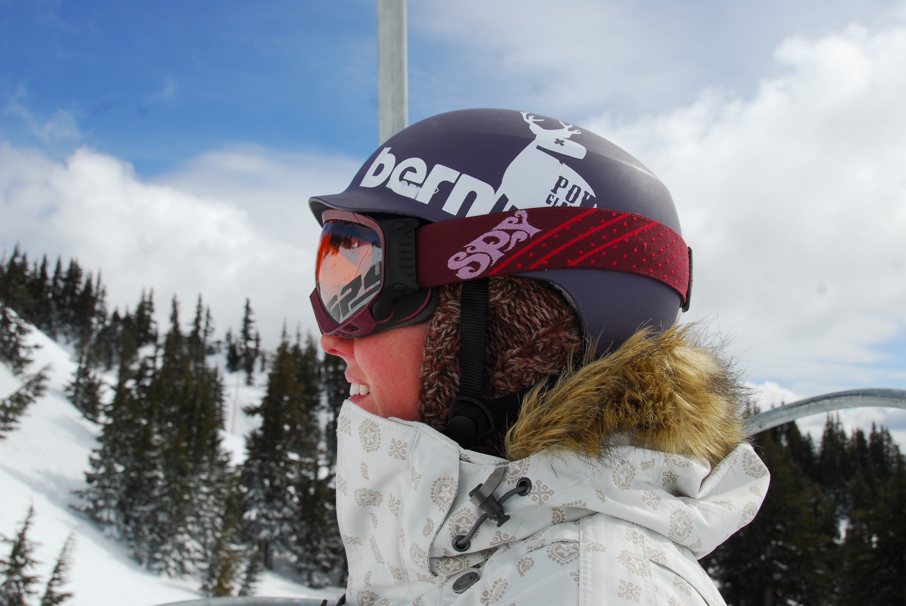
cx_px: 453
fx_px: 831
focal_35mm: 33
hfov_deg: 57.2
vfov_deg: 40.1
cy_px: 303
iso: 125
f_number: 9
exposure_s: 1/320
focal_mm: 22
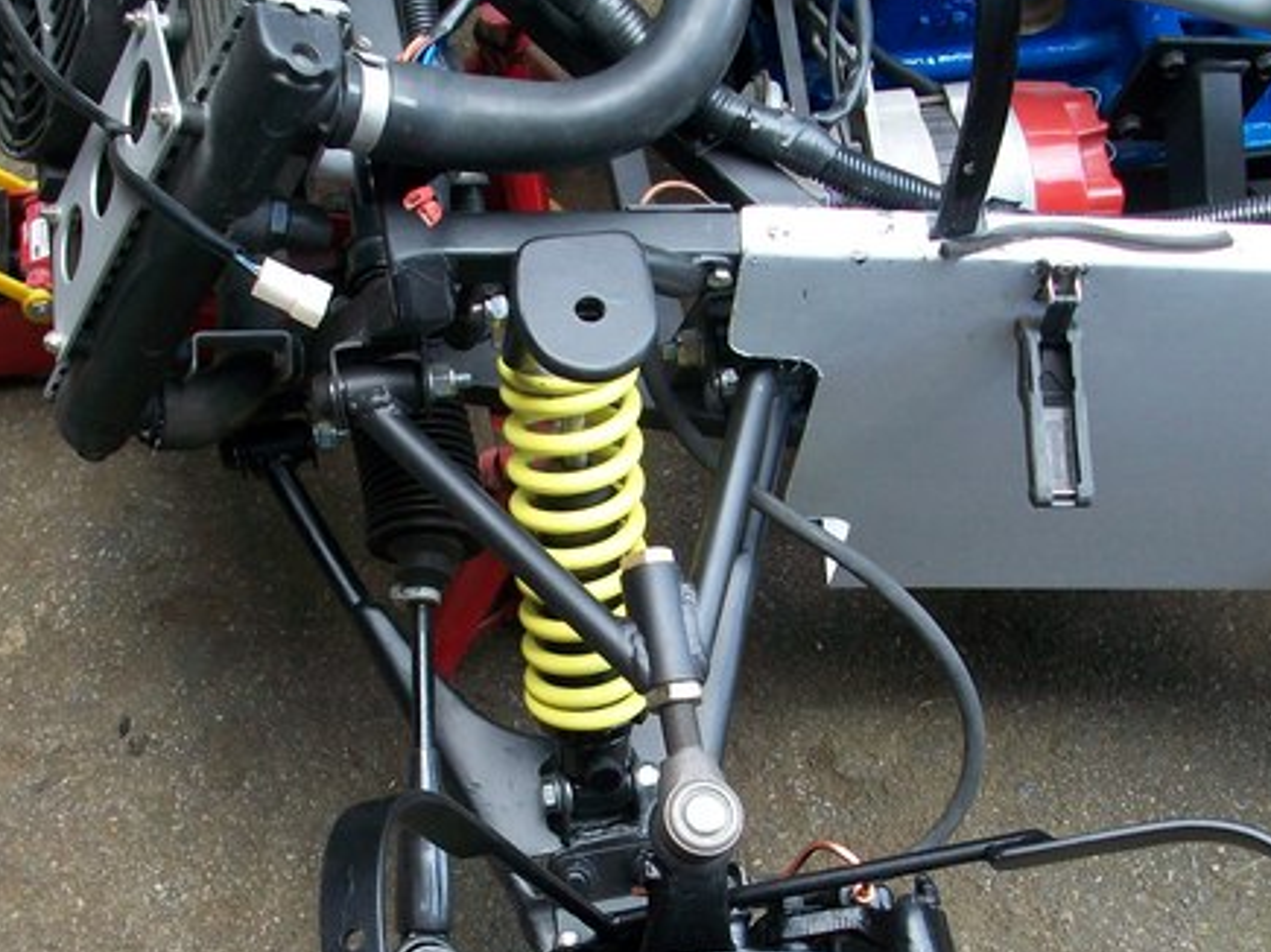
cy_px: 654
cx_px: 631
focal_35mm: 50
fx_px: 1835
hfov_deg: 38.2
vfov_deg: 28.8
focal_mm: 5.7
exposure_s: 1/80
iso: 80
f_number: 2.8
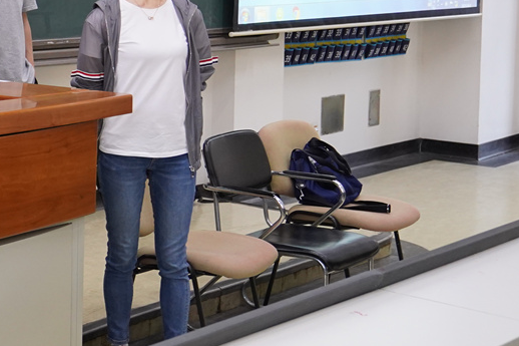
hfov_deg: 21.6
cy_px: 24
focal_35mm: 84
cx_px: -177
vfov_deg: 16.0
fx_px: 1211
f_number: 3.5
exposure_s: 1/160
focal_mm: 29
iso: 2000
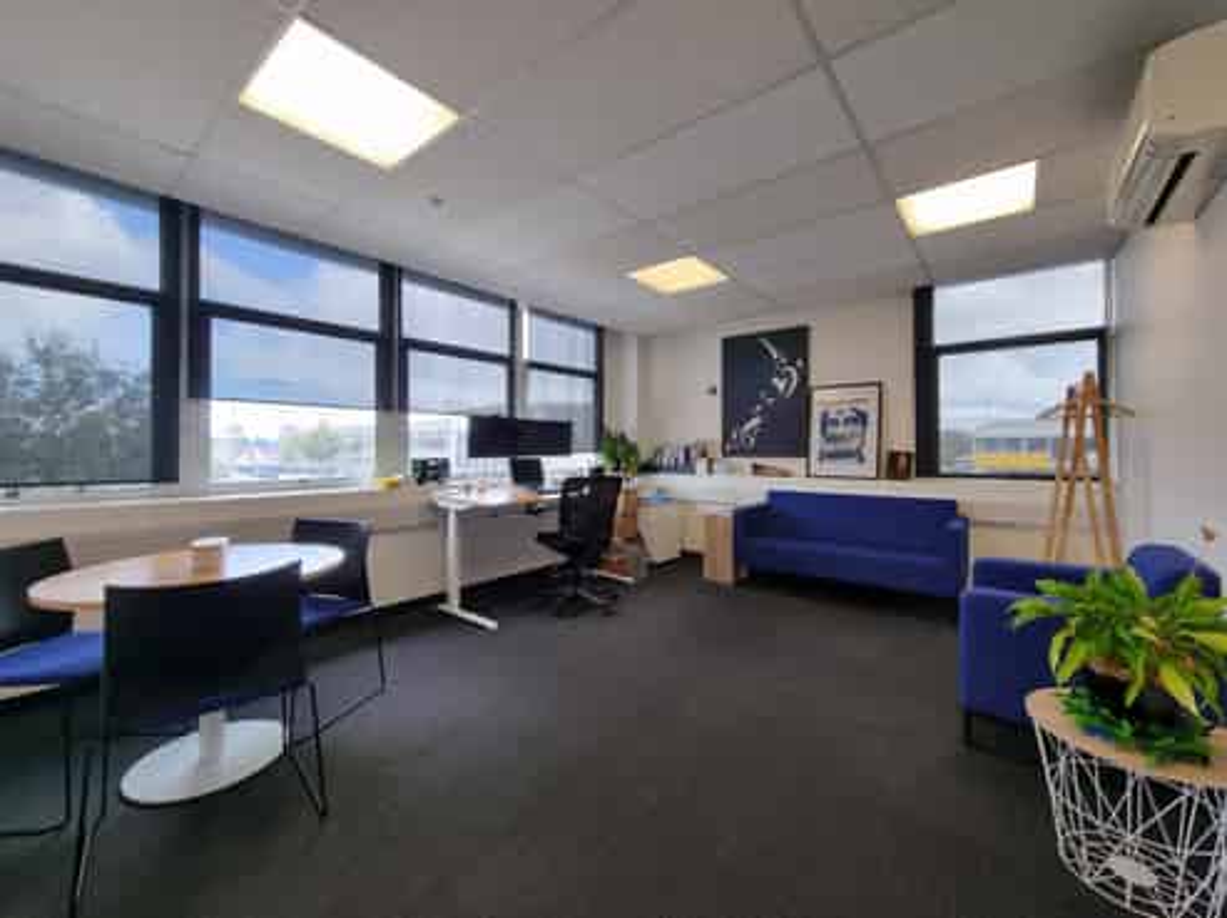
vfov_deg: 89.8
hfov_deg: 106.2
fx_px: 460
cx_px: 614
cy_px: 459
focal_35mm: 13
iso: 64
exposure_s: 1/50
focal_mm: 2.2
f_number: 2.2
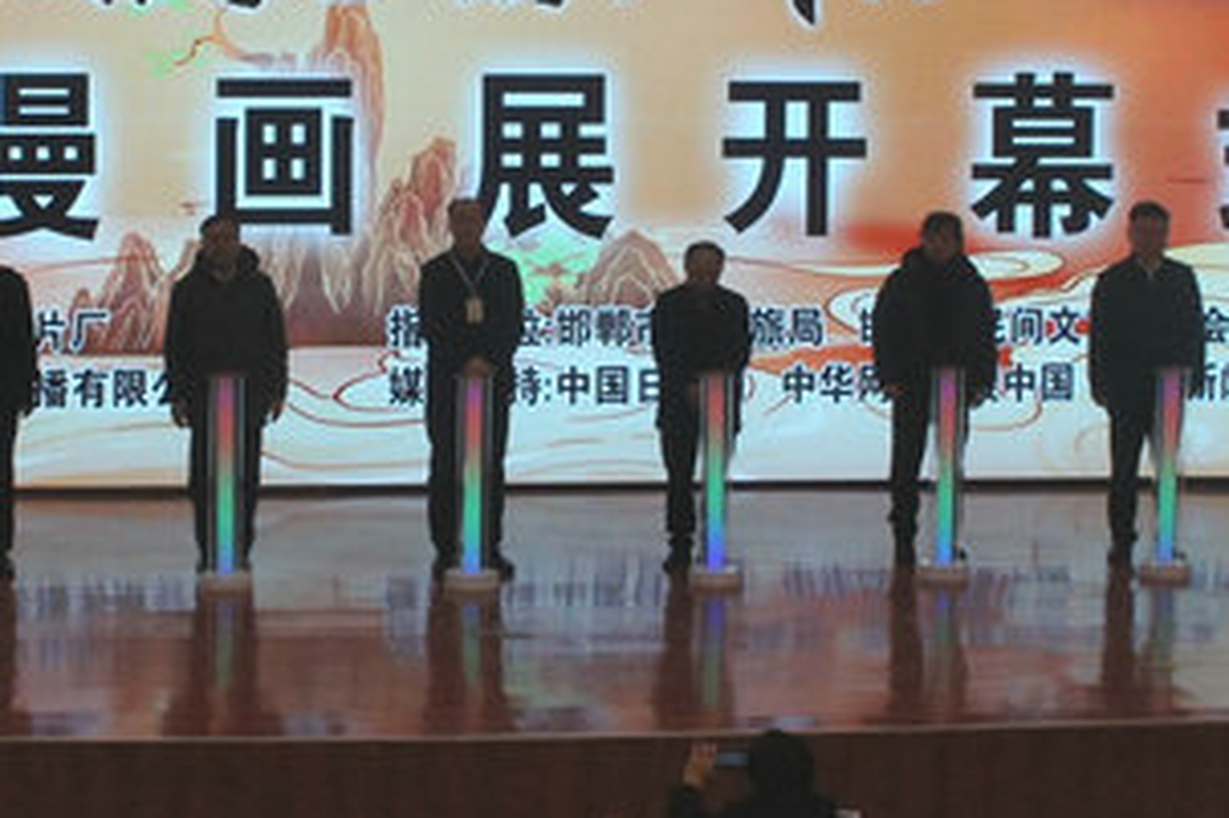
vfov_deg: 14.9
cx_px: 326
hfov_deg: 22.1
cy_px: 191
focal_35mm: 91
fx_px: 3116
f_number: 8
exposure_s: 1/400
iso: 1600
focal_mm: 23
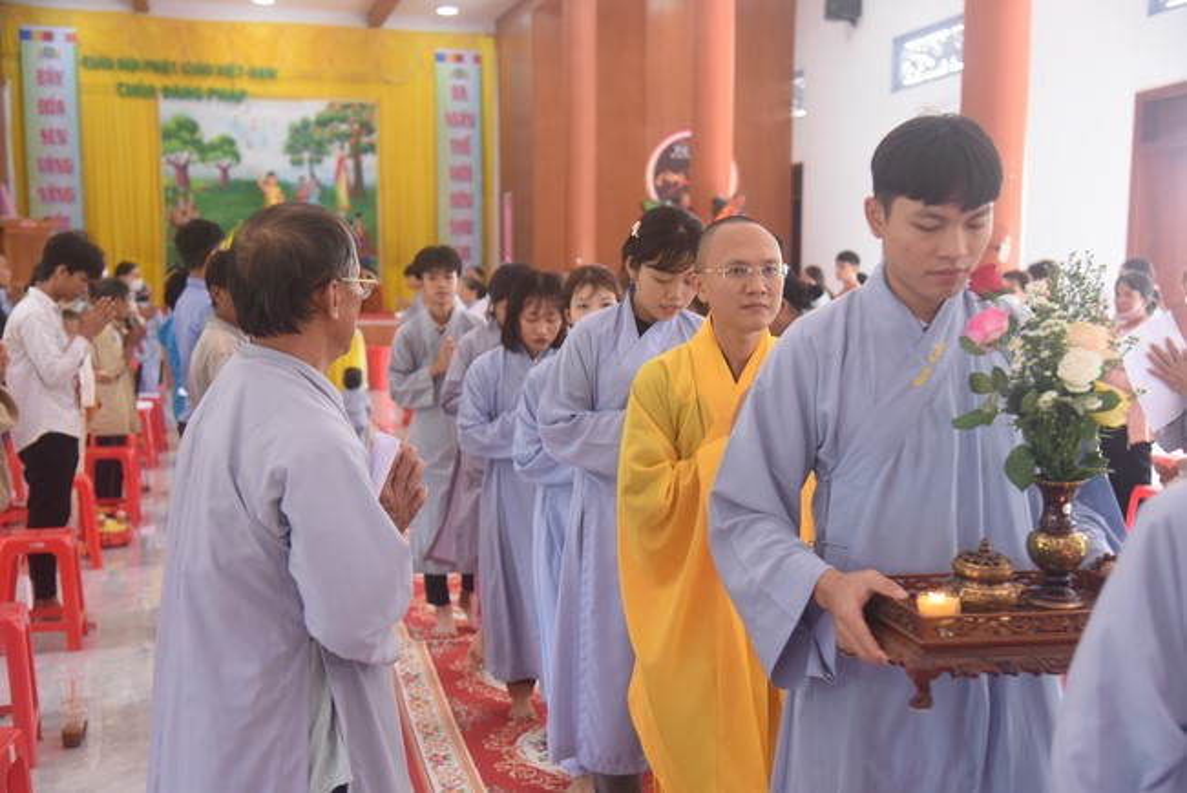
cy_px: 396
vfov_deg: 28.1
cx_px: 594
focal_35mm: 48
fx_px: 1583
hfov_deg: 41.1
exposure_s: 1/100
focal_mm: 48
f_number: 4
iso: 1250
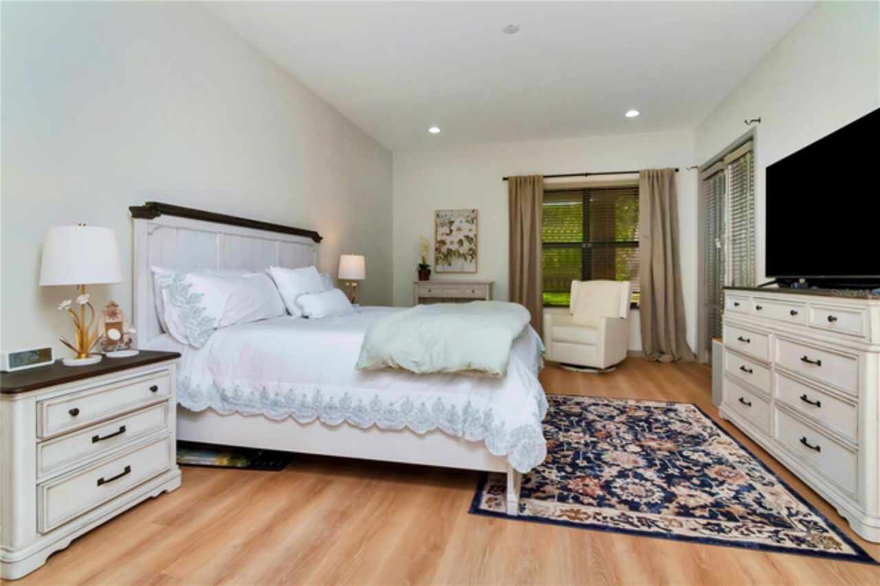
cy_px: 293
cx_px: 440
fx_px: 403
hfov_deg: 95.0
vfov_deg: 72.0
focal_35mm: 16
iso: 1000
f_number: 11
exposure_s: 1/200
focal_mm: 11
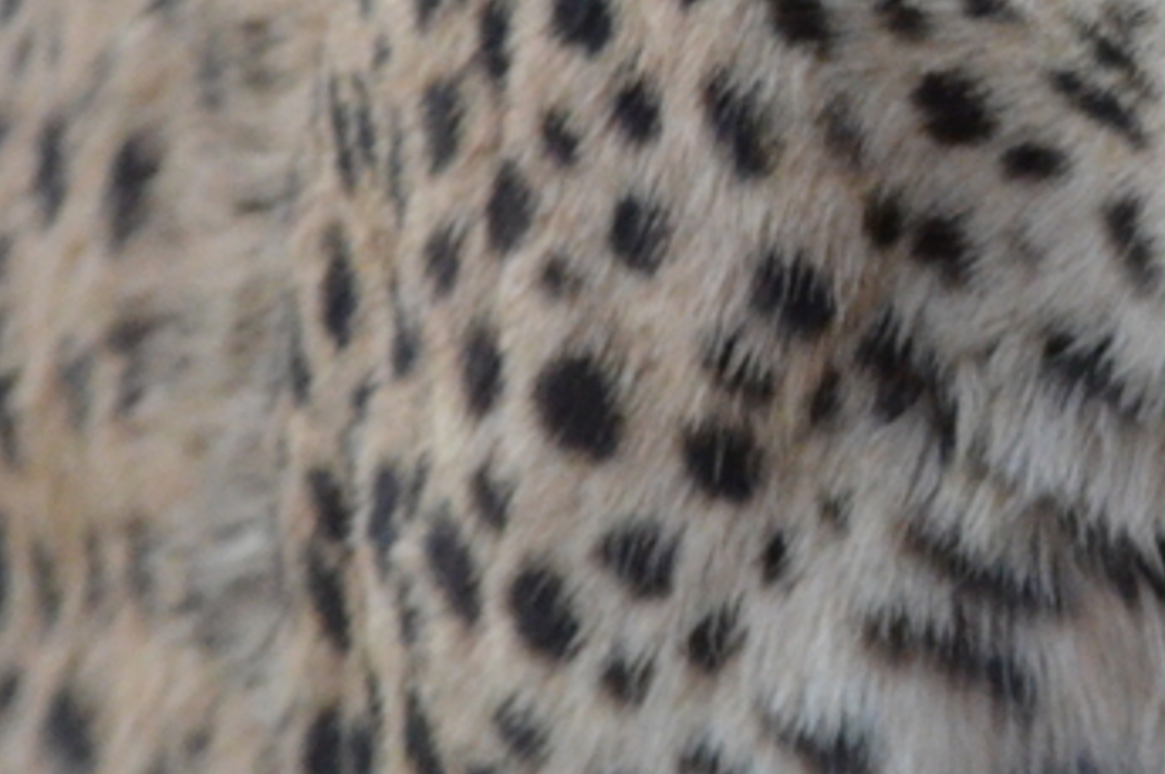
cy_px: 27
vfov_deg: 1.6
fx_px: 26951
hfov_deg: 2.5
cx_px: 1216
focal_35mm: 834
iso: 3200
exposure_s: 1/125
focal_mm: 150
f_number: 4.8
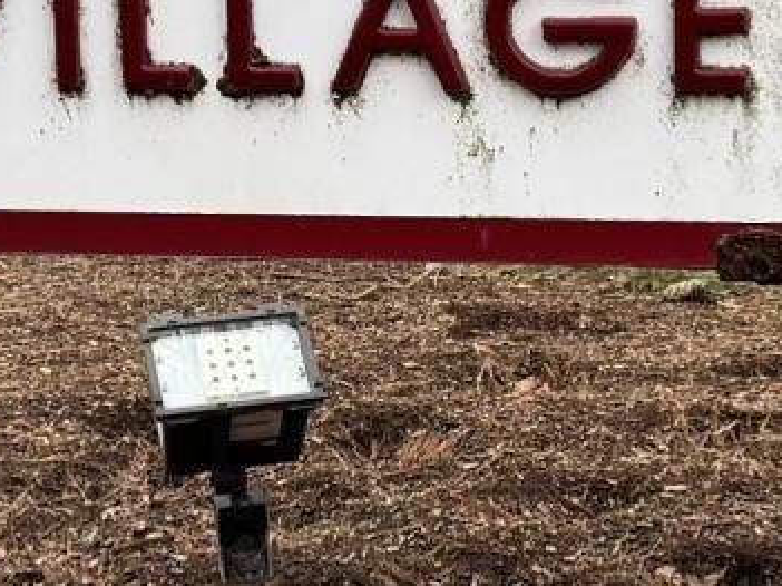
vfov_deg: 10.6
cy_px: 214
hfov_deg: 14.1
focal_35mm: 140
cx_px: 363
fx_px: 3162
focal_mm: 6.76
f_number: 1.78
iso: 80
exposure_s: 1/518
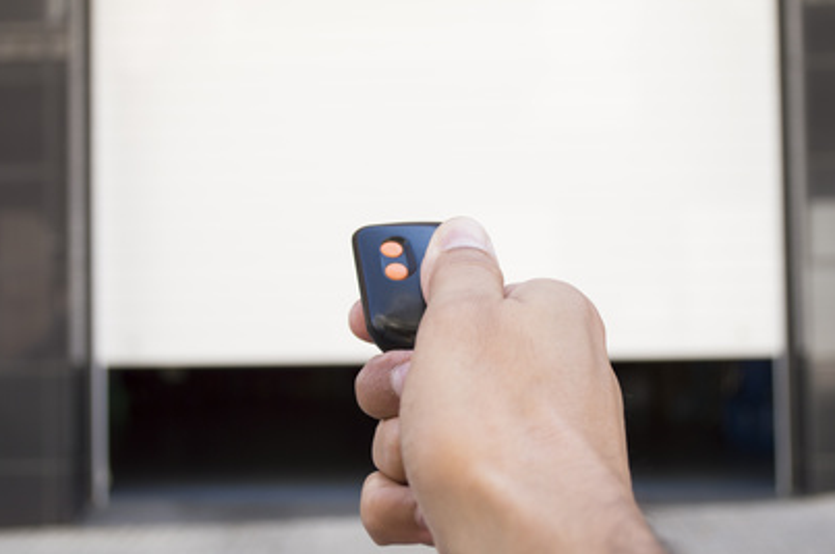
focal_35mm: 57
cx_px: 411
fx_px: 1319
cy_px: 270
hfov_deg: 35.1
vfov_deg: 23.7
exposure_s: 1/125
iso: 100
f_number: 5.6
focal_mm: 36
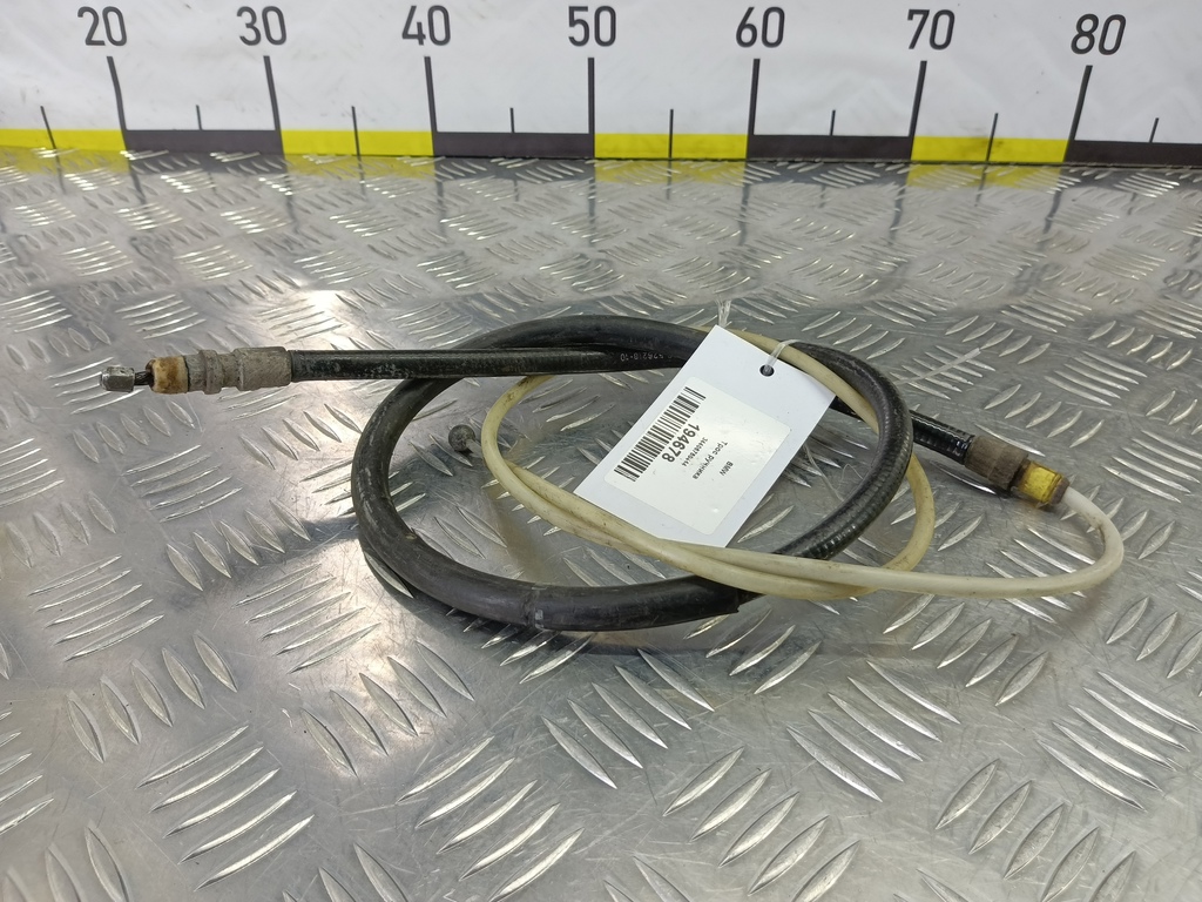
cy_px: 451
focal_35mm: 23
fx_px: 799
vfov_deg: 58.9
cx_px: 601
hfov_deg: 73.9
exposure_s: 1/50
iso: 108
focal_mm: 4.11
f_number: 1.6
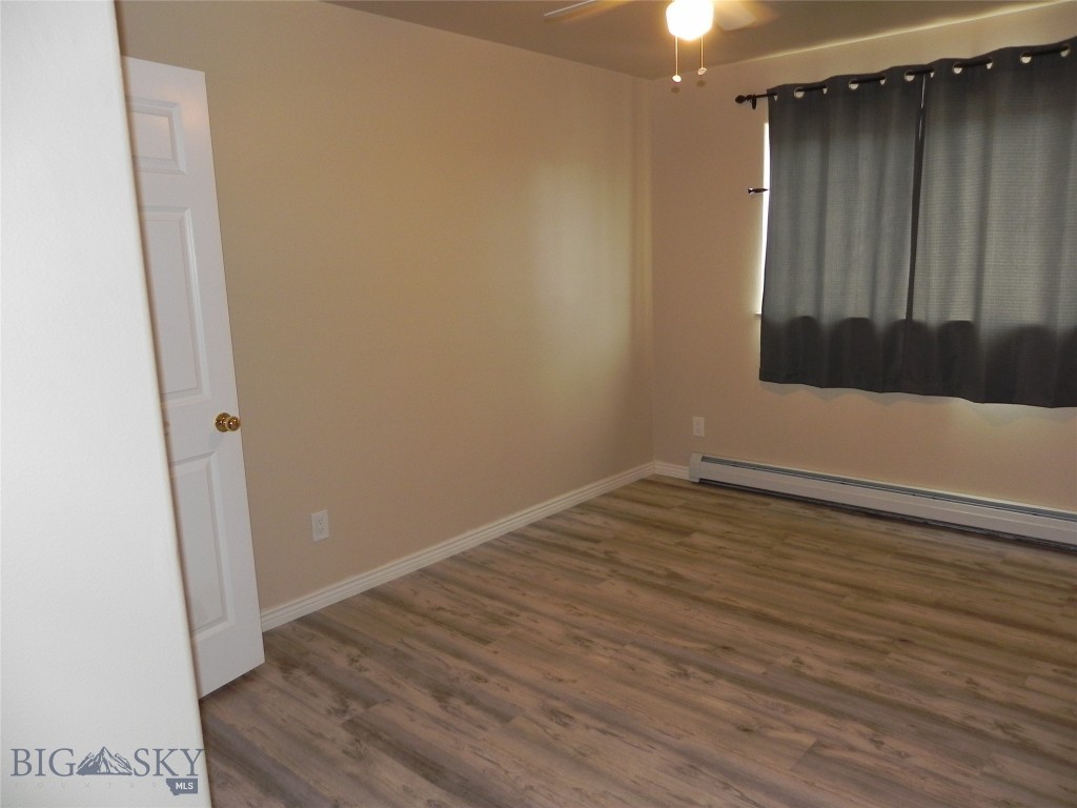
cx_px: 538
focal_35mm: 26
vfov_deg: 53.1
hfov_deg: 67.3
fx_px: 809
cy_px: 404
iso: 200
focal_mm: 4.6
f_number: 2.8
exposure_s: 1/30
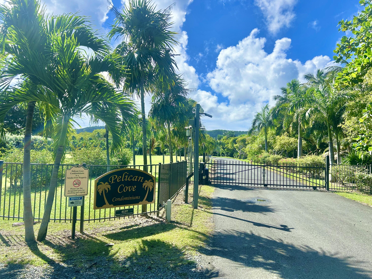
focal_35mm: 26
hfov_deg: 67.3
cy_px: 140
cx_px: 186
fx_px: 279
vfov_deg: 53.1
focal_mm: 5.7
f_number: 1.5
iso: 50
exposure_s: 1/4444
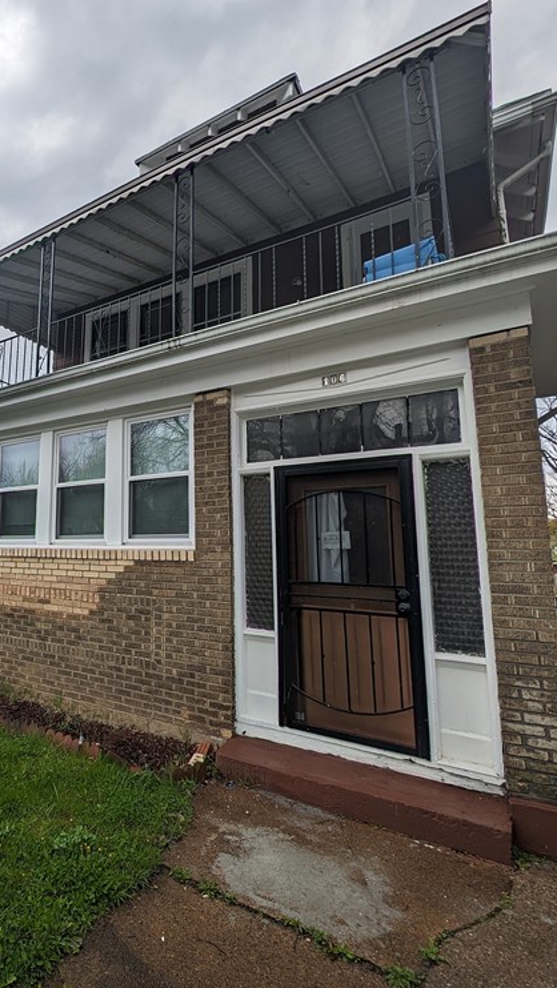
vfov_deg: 92.6
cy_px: 483
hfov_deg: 56.0
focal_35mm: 18
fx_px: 472
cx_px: 99
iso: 40
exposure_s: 1/544
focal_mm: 2.23
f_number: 1.95
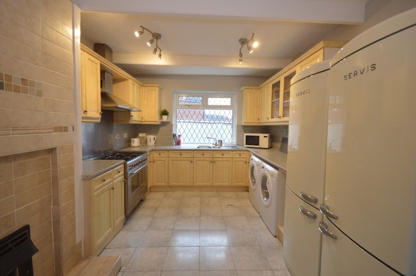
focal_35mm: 15
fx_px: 173
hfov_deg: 100.4
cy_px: 138
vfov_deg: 77.2
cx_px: 208
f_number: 4
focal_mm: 10
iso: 400
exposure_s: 1/60
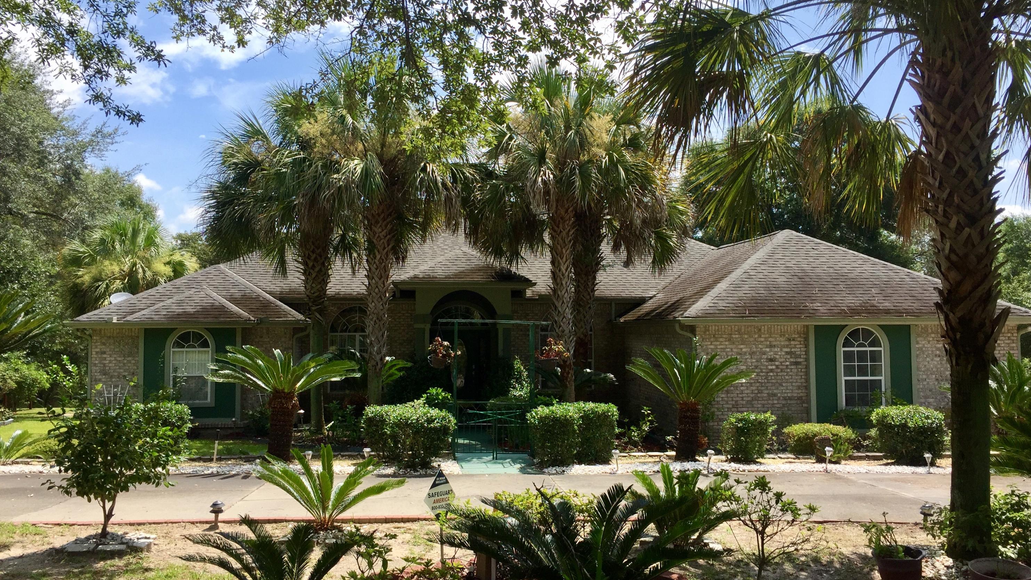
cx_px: 522
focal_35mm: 32
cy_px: 281
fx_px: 875
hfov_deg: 61.0
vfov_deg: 36.7
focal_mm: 4.15
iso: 32
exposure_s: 1/1522
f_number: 2.2
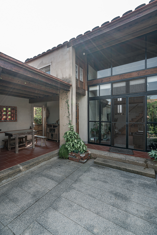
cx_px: 78
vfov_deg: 96.7
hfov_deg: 73.8
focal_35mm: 16
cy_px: 118
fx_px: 105
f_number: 5.6
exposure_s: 1/160
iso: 160
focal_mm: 16
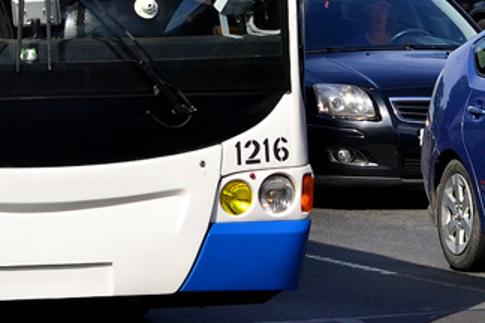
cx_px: -69
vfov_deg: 4.9
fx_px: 3745
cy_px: -193
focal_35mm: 278
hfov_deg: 7.4
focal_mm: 50
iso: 200
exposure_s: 1/800
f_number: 6.3
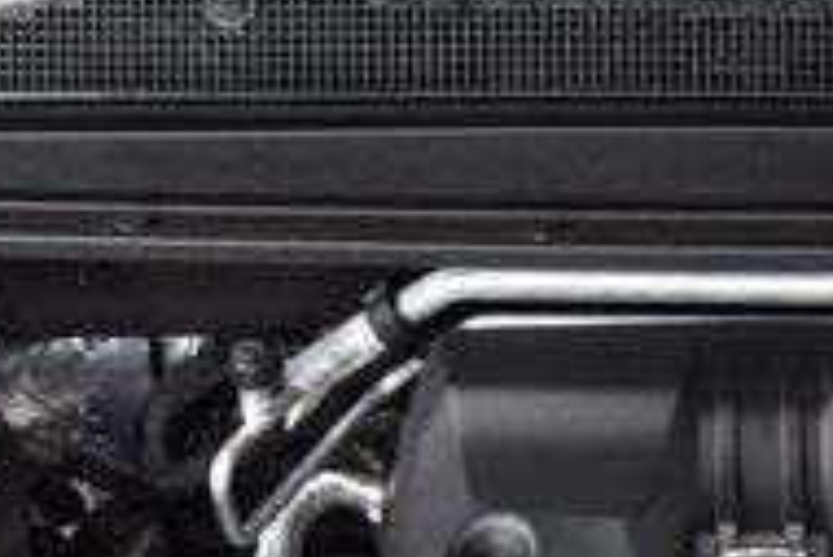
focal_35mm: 121
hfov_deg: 16.6
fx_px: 2802
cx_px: 780
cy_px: 555
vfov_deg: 11.2
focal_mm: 24
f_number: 5
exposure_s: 1/15
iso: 1600
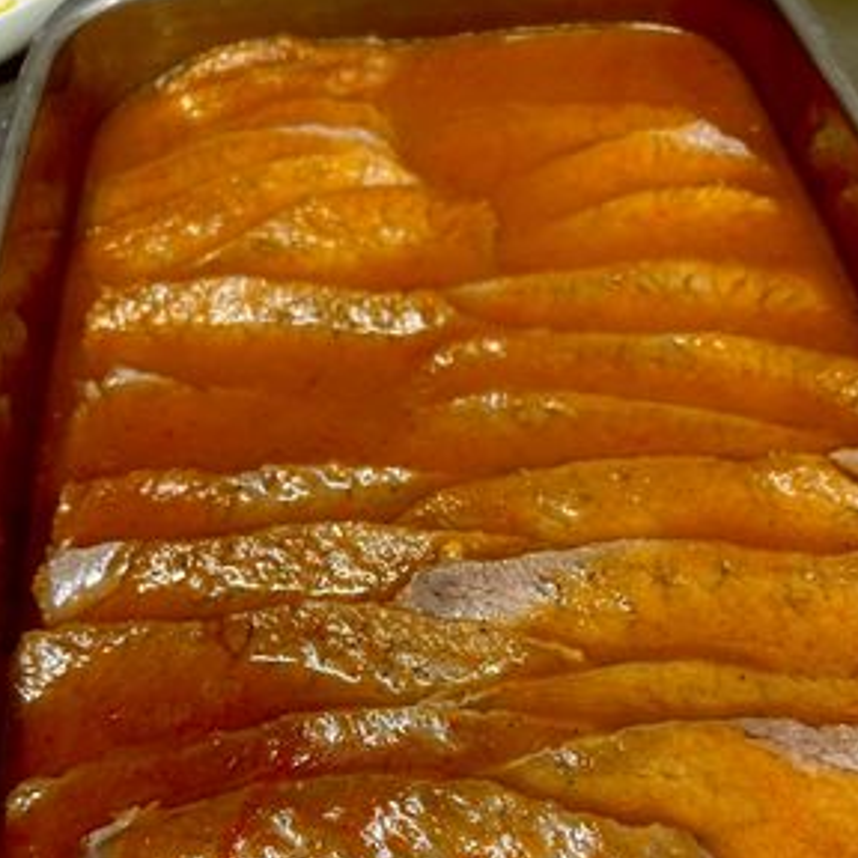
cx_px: 459
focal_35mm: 34
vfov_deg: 47.0
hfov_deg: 48.4
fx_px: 953
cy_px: 623
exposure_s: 1/50
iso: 100
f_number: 1.5
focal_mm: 5.7
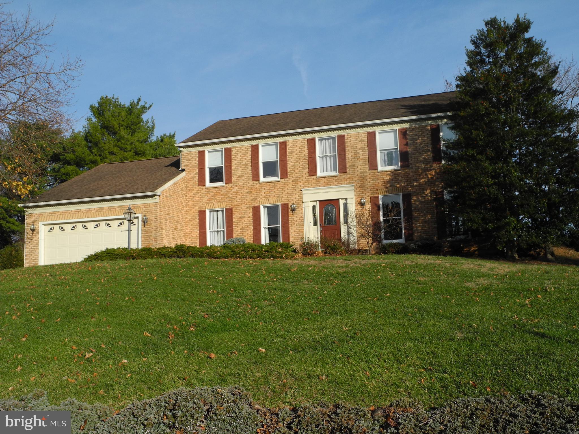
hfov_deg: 52.6
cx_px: 290
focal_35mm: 35
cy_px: 217
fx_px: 585
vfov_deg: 40.7
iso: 100
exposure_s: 1/864
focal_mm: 7.4
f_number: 5
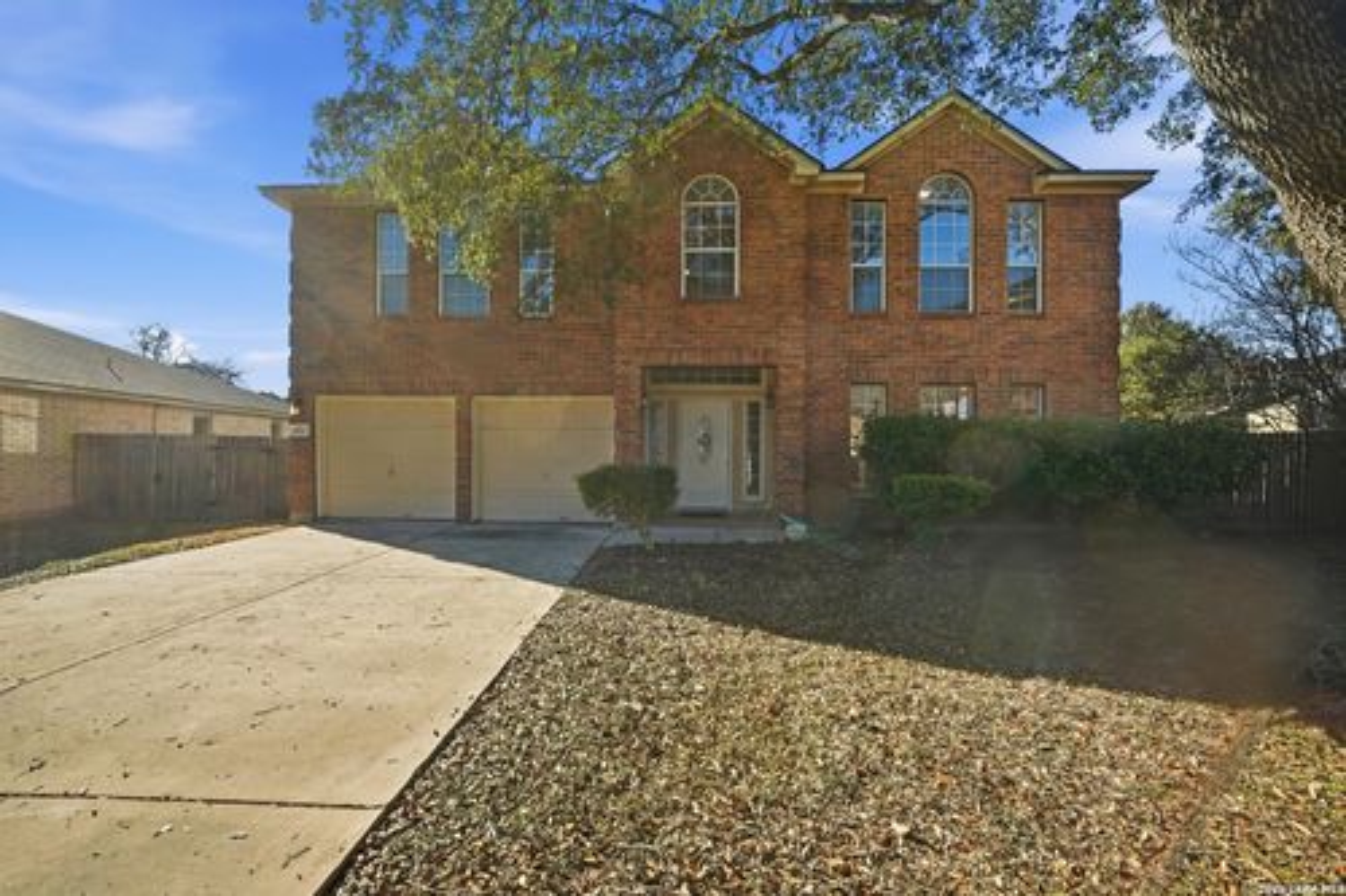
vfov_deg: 85.4
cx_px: 673
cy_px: 448
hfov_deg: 108.3
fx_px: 486
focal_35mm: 13
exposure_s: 1/640
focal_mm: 9
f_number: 8
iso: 250
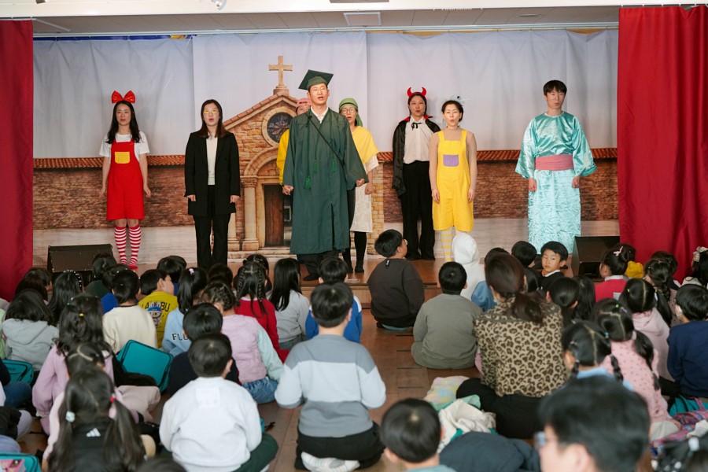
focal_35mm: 70
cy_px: 236
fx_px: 1377
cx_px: 354
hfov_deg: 28.8
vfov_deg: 19.5
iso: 2000
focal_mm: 70
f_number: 4
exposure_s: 1/160
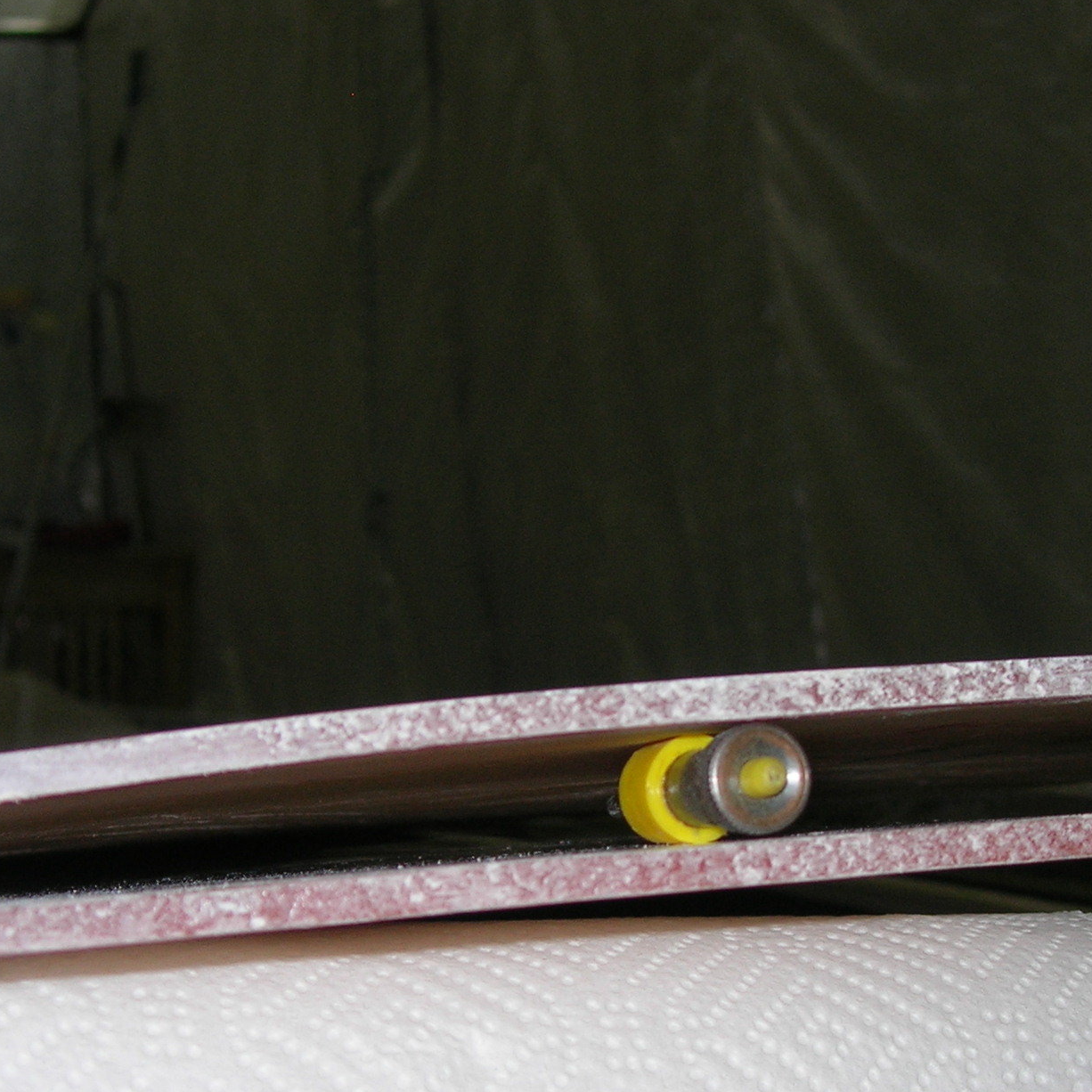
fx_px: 2534
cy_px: 783
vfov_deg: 24.1
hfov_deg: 24.2
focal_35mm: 71
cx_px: 696
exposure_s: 1/60.1
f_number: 2.8
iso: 64
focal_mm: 7.8
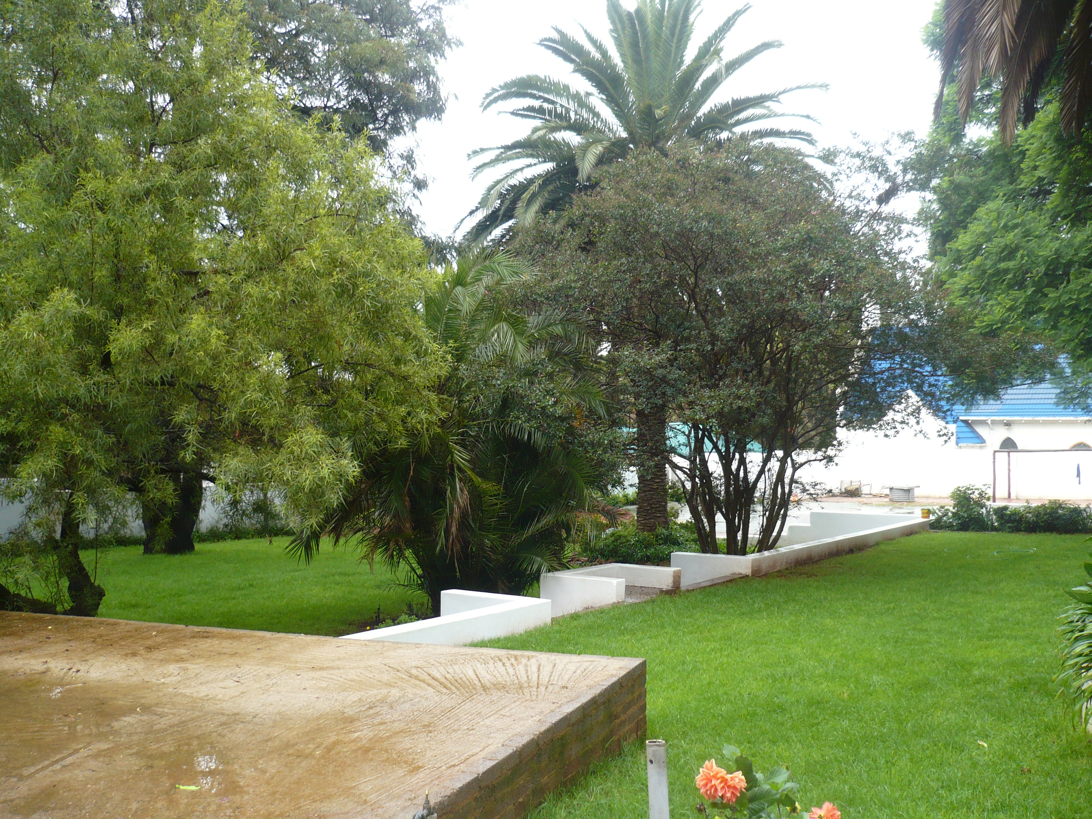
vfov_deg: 40.7
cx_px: 546
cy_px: 410
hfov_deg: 52.6
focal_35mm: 35
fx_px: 1104
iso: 100
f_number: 2.8
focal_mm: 5.8
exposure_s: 1/100
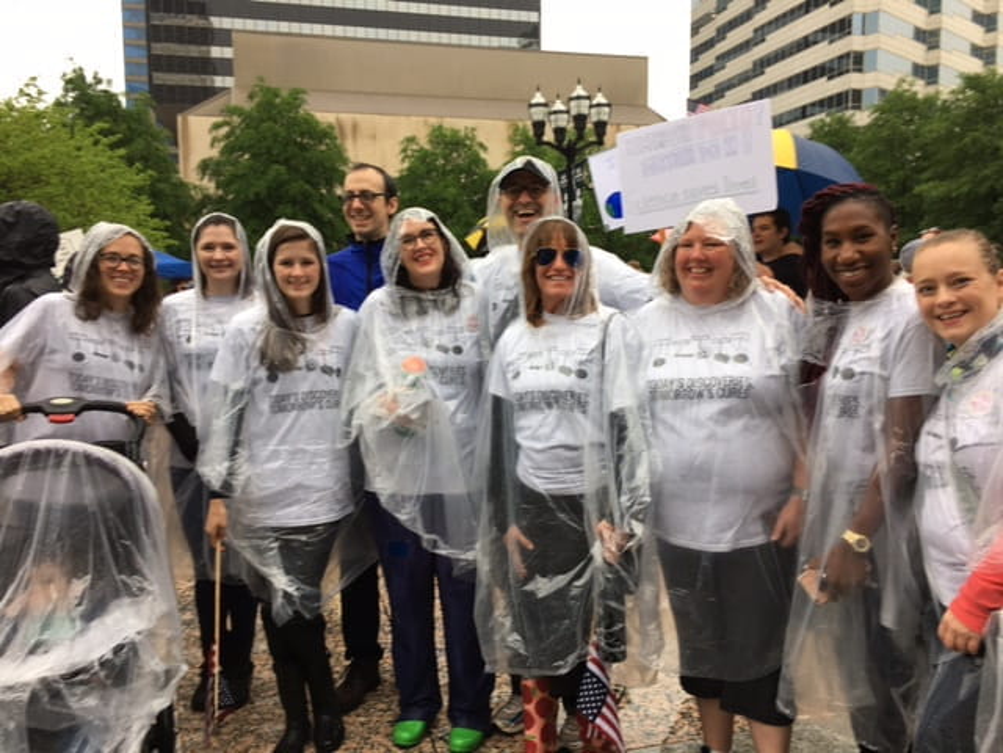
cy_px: 376
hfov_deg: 61.7
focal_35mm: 29
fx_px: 840
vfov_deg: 48.2
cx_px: 502
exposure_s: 1/60
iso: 25
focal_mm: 4.15
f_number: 2.2
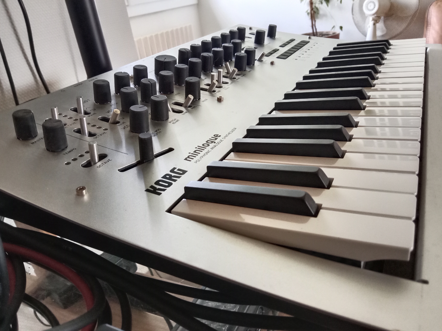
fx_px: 345
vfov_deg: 51.4
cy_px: 166
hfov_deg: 65.3
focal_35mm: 27
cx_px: 221
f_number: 2.2
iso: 548
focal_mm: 3.65
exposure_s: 1/33.3
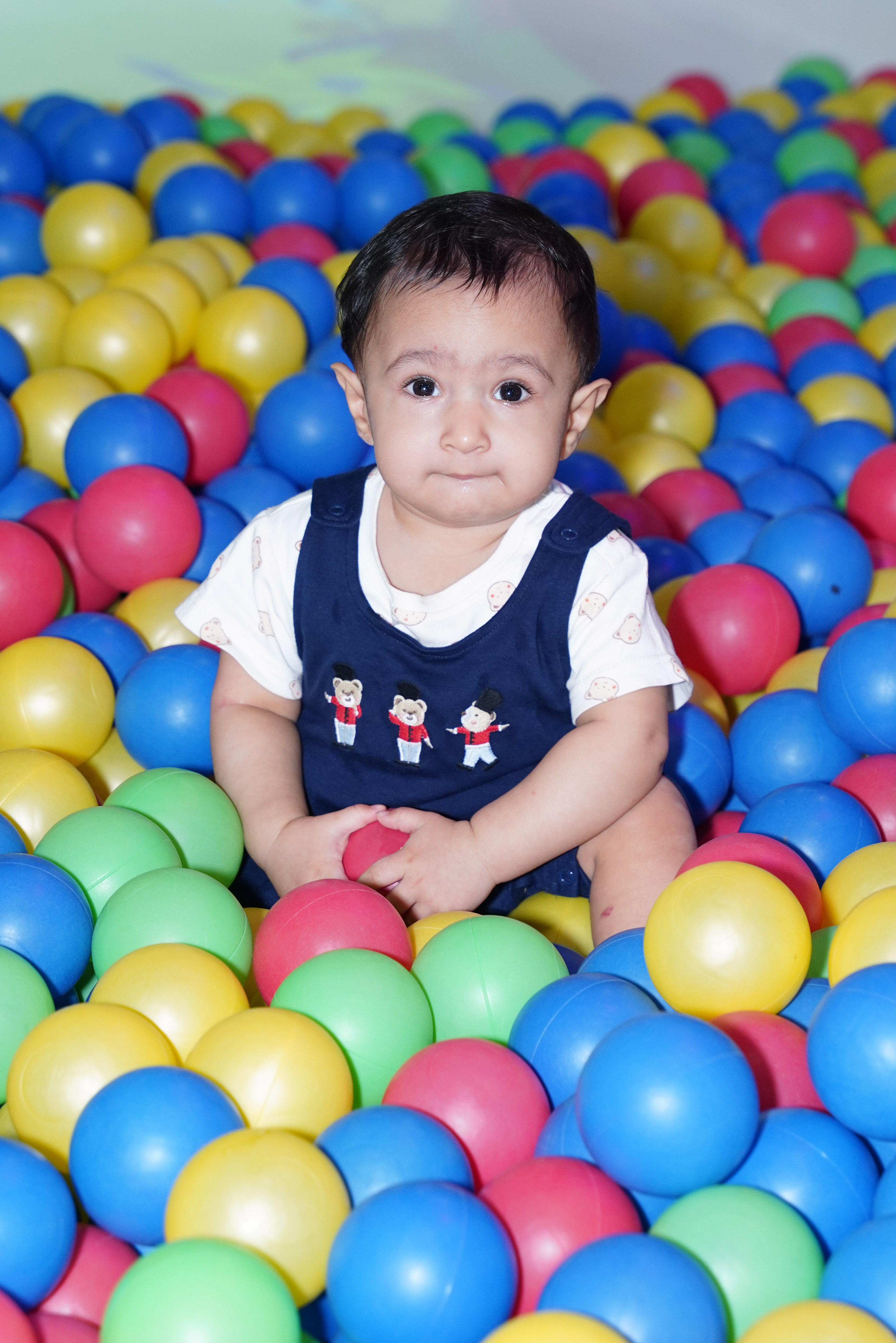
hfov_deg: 12.9
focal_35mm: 106
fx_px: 3955
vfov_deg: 19.3
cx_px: 445
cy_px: 674
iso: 1000
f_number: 4
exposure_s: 1/160
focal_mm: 70
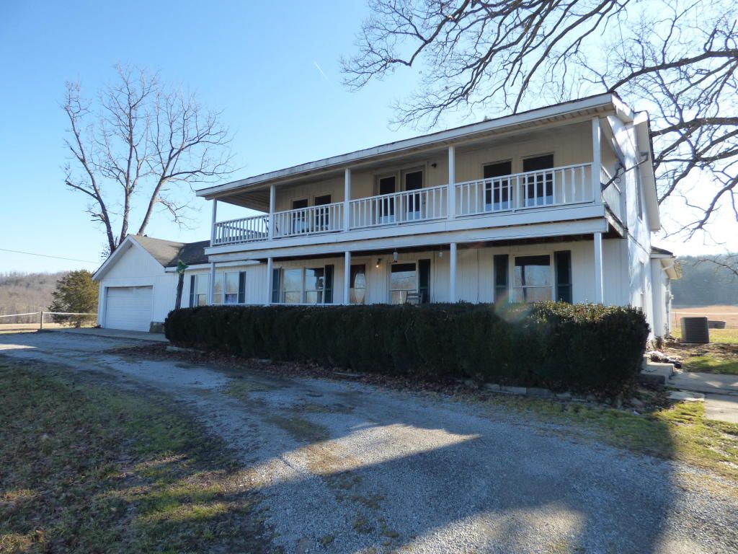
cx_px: 369
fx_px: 426
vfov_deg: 66.0
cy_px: 277
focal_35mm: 20
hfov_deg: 81.7
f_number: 2.8
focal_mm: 3.58
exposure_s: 1/640
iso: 160
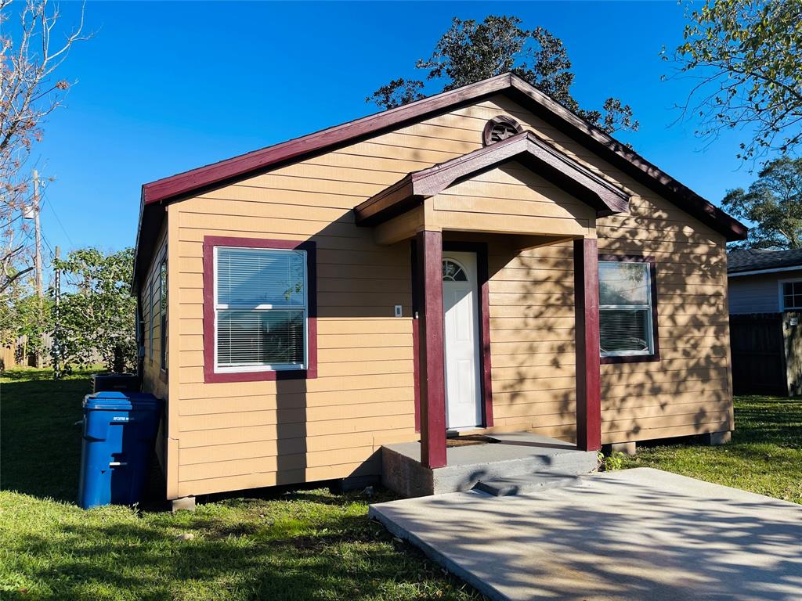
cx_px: 401
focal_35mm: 25
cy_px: 300
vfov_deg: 54.9
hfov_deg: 69.4
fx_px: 579
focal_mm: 5.1
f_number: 1.6
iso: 32
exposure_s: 1/3559
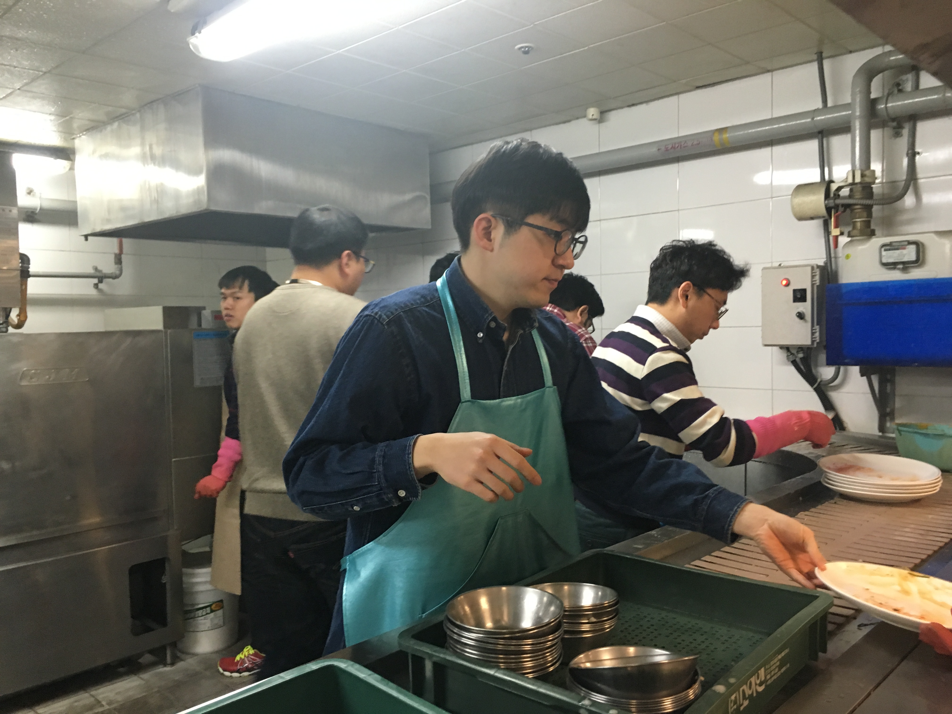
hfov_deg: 61.7
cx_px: 476
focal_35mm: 29
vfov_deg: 48.2
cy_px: 357
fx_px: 798
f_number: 2.2
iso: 125
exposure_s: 1/30
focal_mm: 4.15
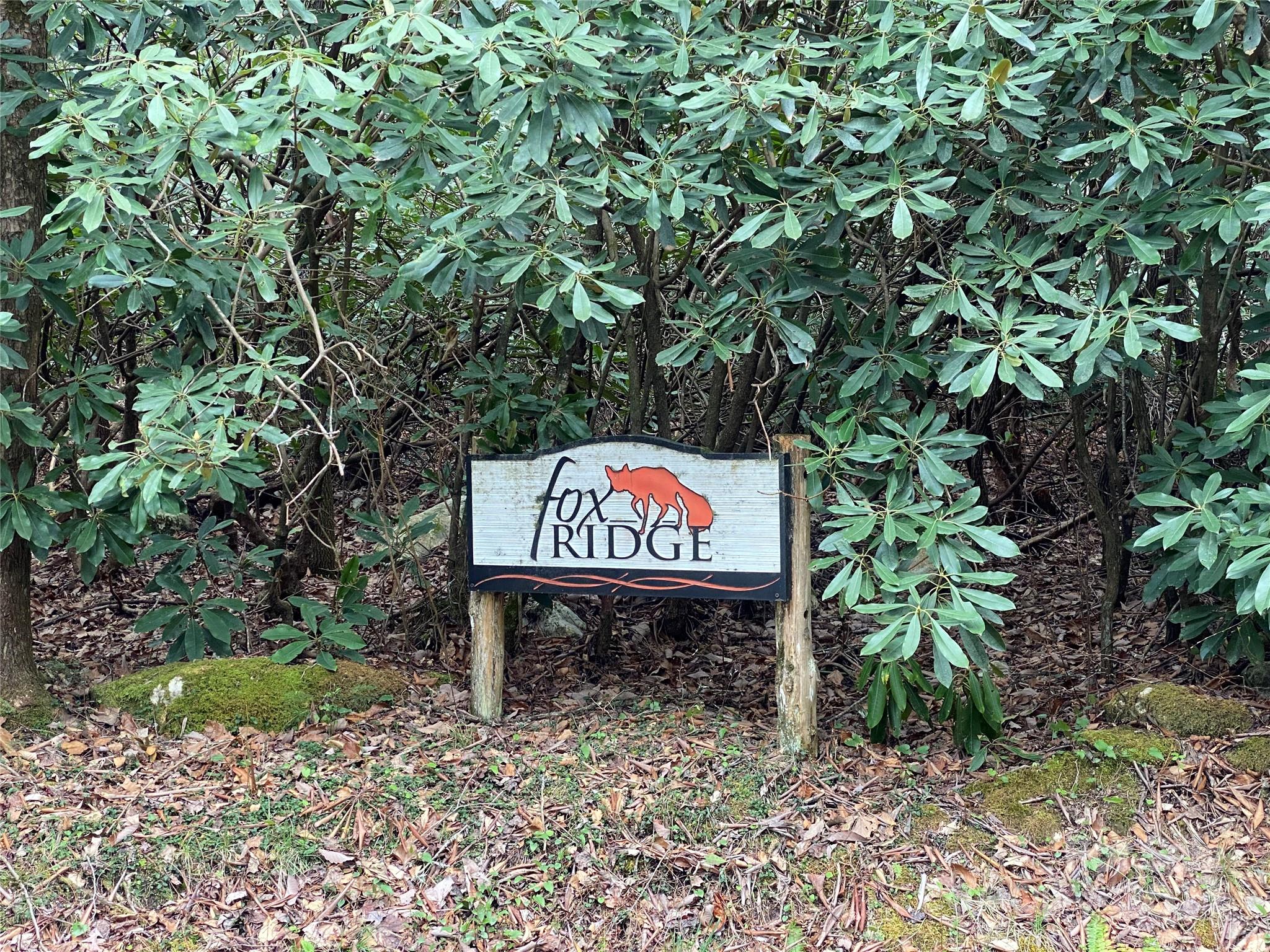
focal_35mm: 52
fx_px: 1908
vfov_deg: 28.0
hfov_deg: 36.8
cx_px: 635
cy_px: 476
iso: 125
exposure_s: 1/122
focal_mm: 6
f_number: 2
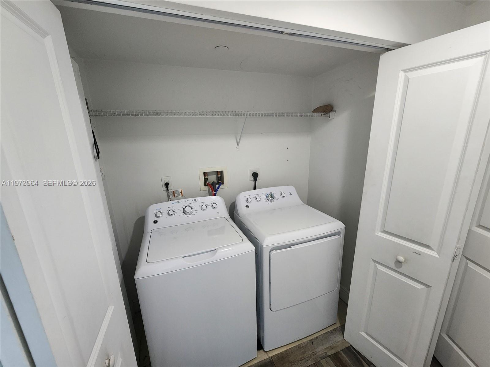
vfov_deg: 89.9
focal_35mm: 13
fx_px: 184
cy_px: 184
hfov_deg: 106.2
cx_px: 245
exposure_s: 1/60
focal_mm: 2.2
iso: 400
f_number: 2.2
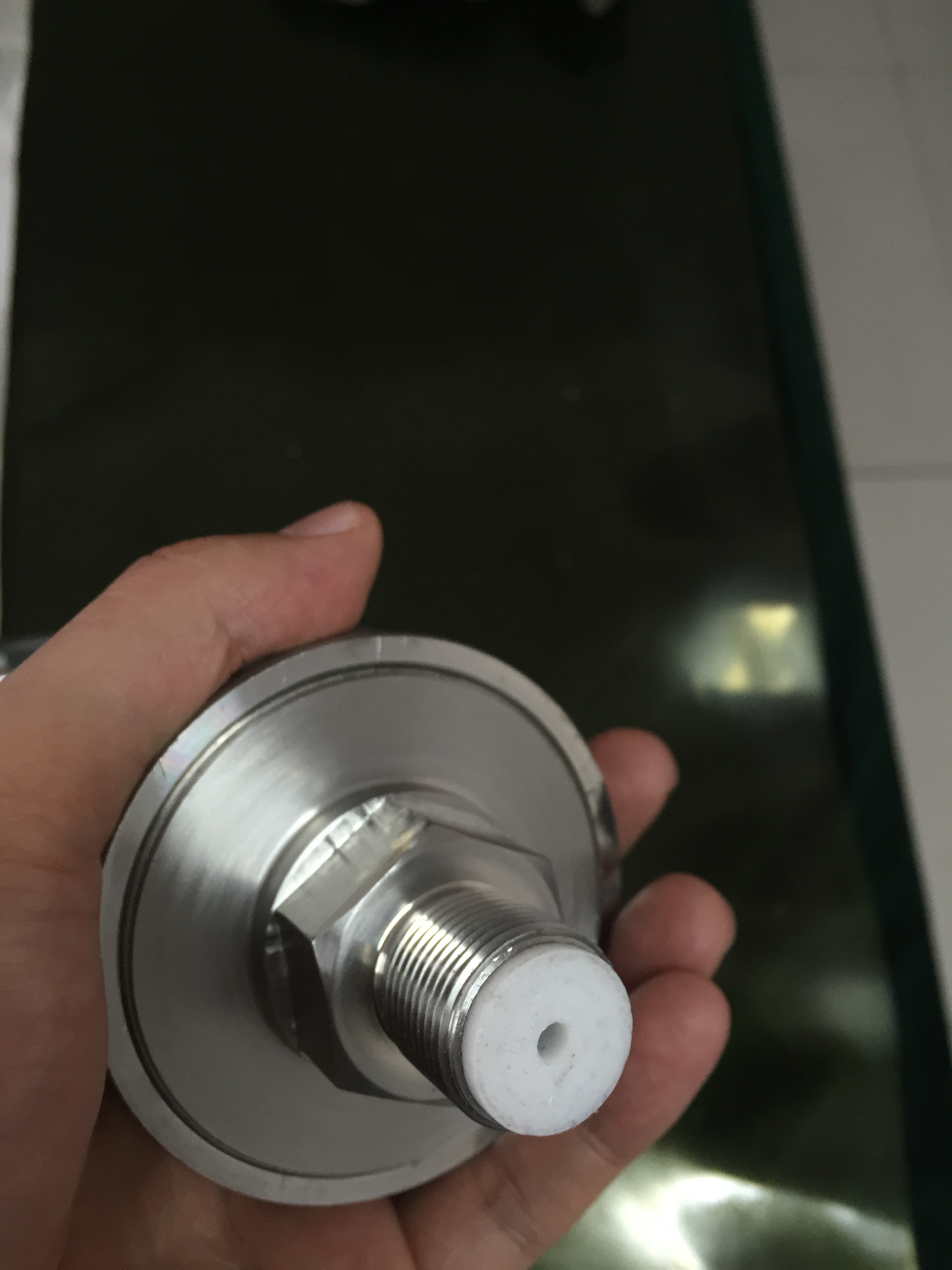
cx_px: 476
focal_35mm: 29
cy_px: 635
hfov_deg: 48.2
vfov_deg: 61.7
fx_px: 1063
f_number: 2.2
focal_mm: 4.15
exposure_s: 1/33
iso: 80
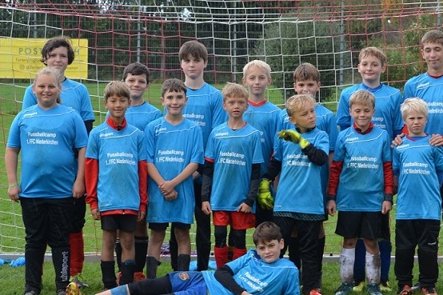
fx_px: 1304
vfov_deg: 12.9
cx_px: 241
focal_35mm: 106
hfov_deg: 19.3
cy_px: 145
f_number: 8
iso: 320
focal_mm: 62
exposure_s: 1/125
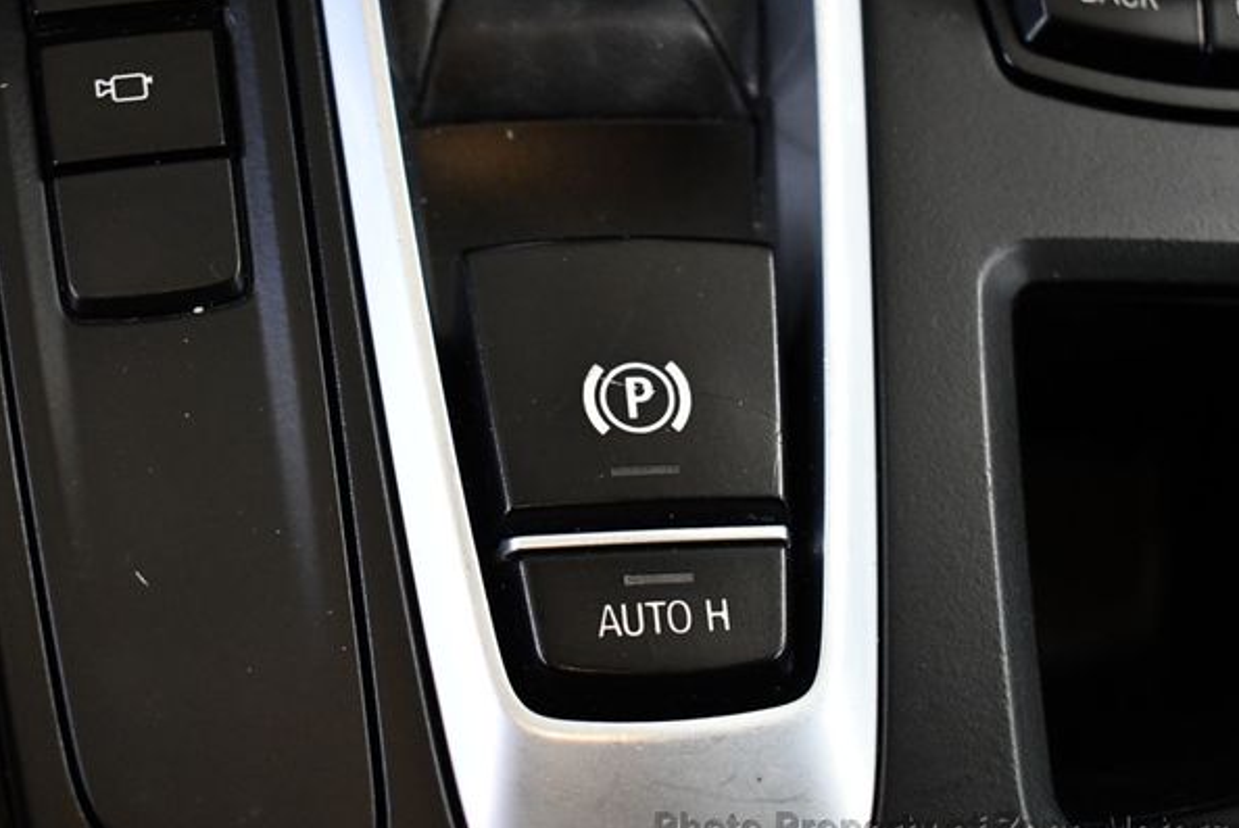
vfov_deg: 19.8
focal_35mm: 69
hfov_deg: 29.2
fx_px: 2376
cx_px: 630
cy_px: 423
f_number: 4.5
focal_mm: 32
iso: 3200
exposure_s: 1/125
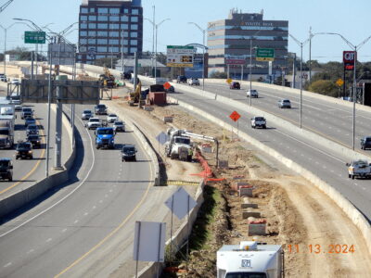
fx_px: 2679
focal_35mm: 250
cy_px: 139
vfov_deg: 5.9
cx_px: 186
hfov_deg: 7.9
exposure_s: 1/400
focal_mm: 44.6
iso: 80
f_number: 5.6
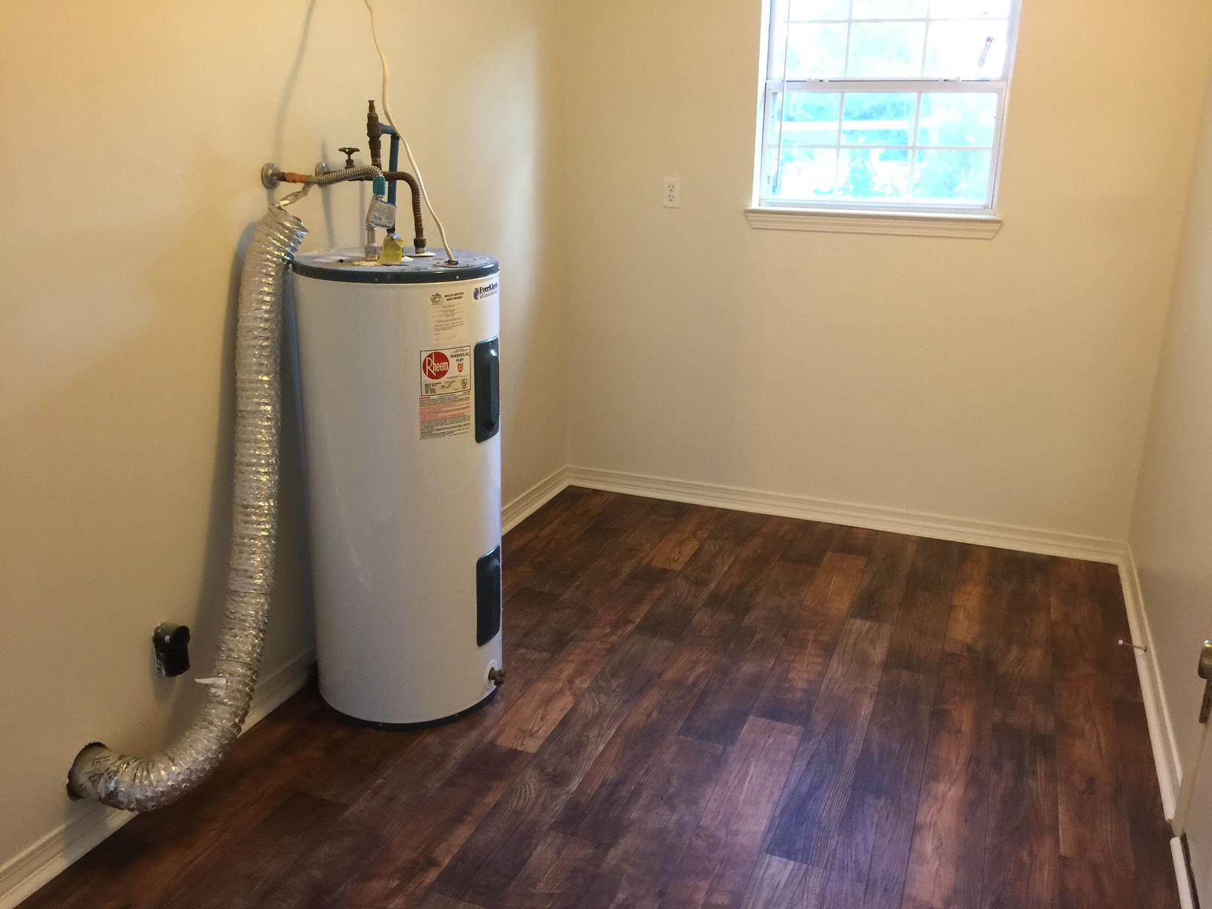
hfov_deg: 61.7
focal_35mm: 29
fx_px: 1015
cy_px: 454
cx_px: 606
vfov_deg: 48.2
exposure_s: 1/4
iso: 64
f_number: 2.2
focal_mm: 4.15
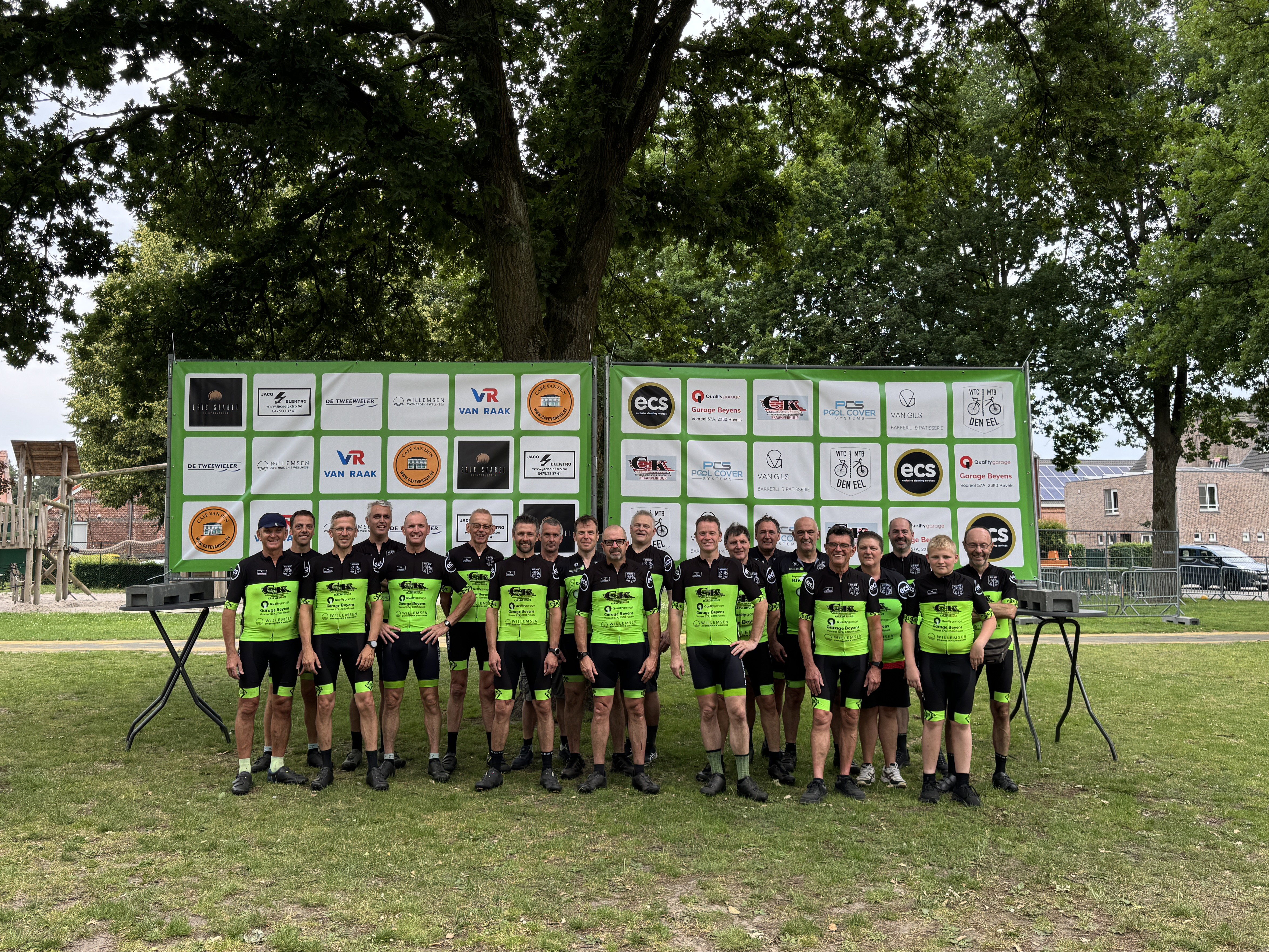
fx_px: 1063
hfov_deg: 61.6
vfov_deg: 48.2
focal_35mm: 29
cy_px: 433
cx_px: 609
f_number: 1.78
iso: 80
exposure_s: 1/503
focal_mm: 6.76
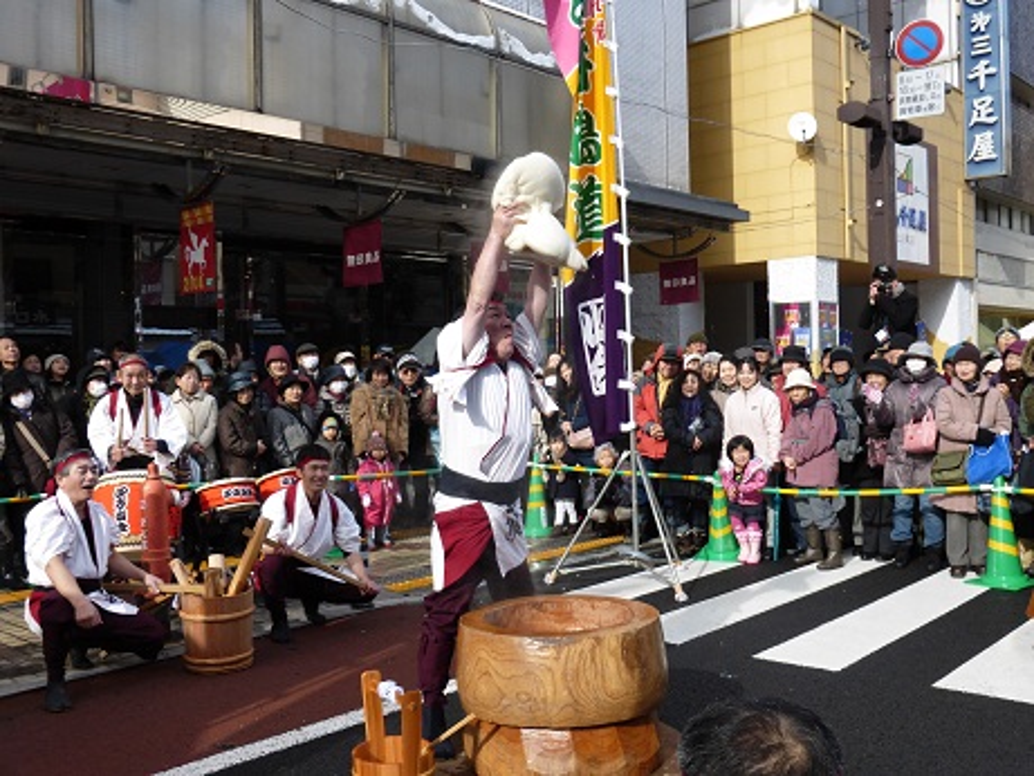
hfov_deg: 52.6
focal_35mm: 35
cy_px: 388
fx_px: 1046
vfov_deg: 40.7
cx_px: 517
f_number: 3.5
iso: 100
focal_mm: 6
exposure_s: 1/500
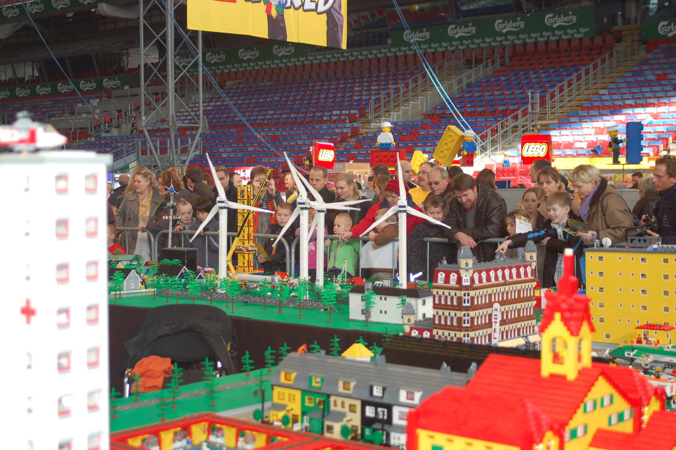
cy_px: 225
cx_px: 338
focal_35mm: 57
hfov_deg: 35.1
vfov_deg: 23.7
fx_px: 1069
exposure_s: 1/100
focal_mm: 38
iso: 400
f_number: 3.3
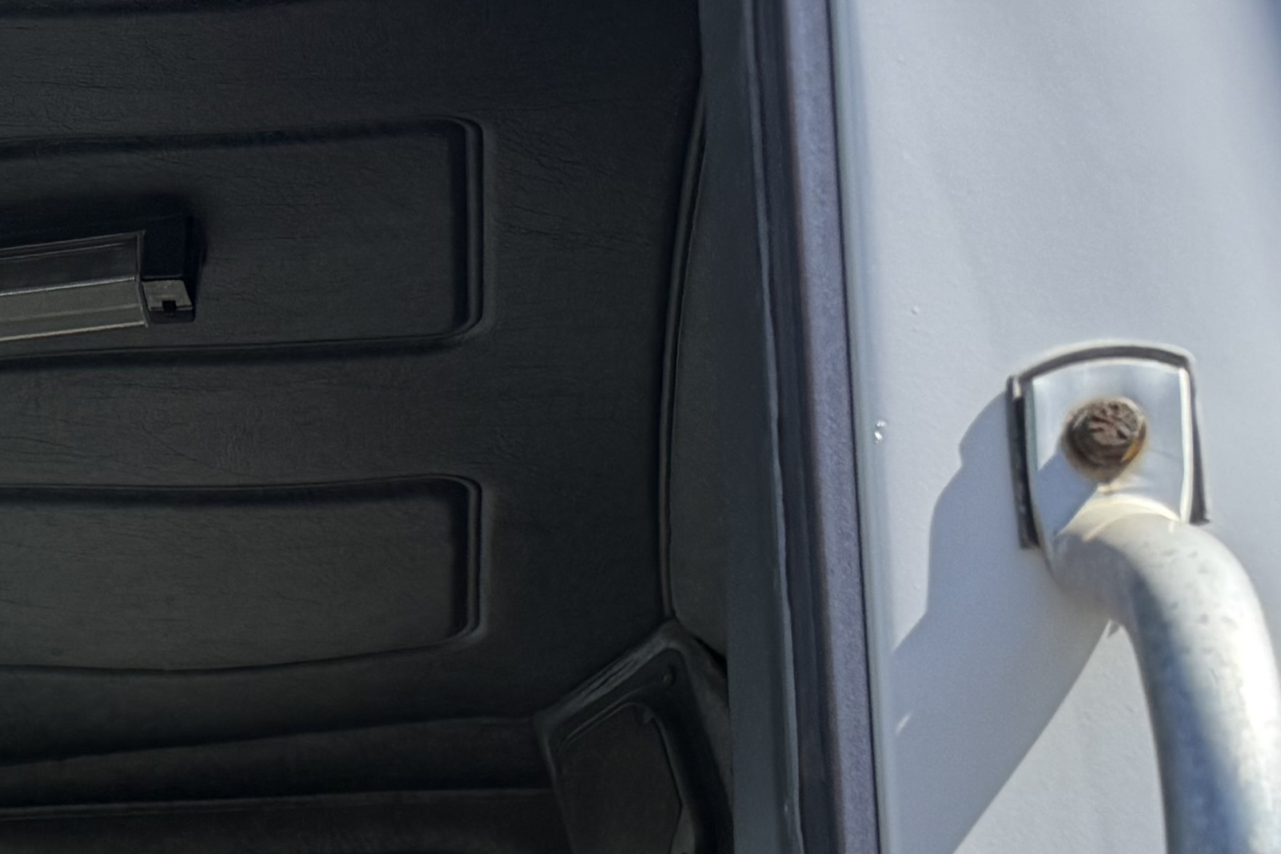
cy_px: 1697
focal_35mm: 89
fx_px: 3167
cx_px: -459
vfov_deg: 13.3
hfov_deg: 20.5
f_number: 1.78
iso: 100
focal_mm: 6.76
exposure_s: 1/1901
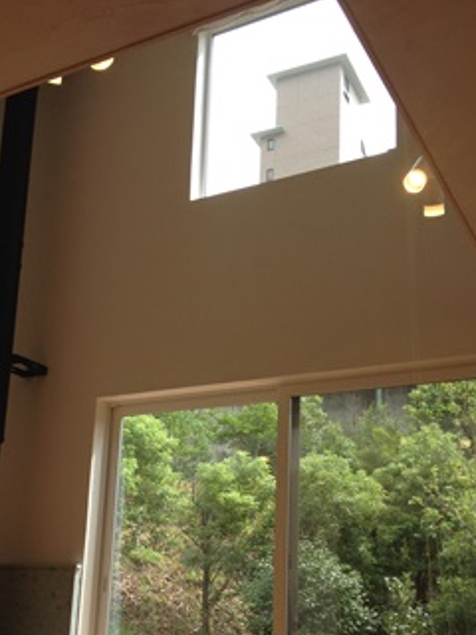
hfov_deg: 29.6
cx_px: 190
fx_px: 898
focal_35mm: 49
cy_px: 439
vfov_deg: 38.3
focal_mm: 4.28
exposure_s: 1/300
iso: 50
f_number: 2.4
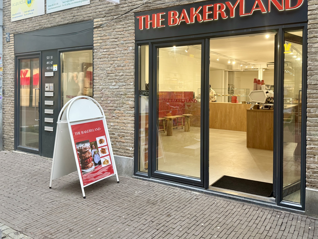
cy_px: 94
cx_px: 170
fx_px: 276
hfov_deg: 59.9
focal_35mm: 30
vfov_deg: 46.5
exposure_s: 1/100
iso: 160
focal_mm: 6.76
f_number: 1.78
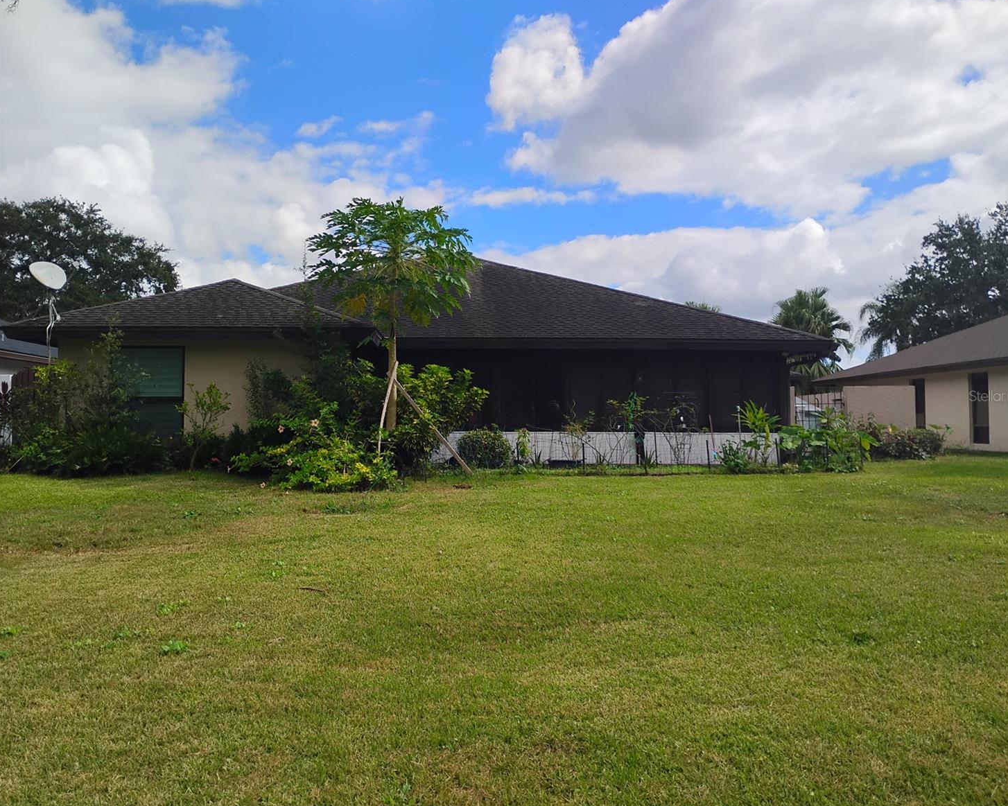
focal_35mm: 30
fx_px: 895
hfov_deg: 58.8
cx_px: 482
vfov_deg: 48.5
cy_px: 396
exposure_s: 1/1338
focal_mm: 4.26
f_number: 1.8
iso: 100
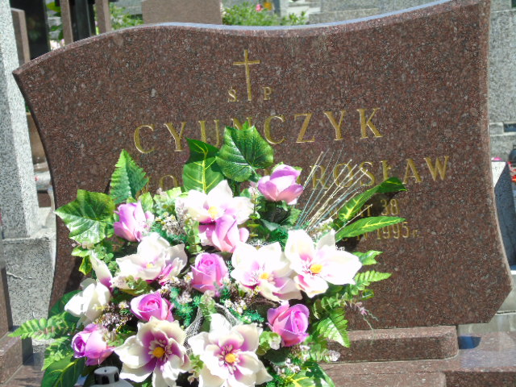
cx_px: 258
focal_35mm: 108
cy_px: 194
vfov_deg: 13.7
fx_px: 1610
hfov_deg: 18.2
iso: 80
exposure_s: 1/320
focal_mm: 19
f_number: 4.4
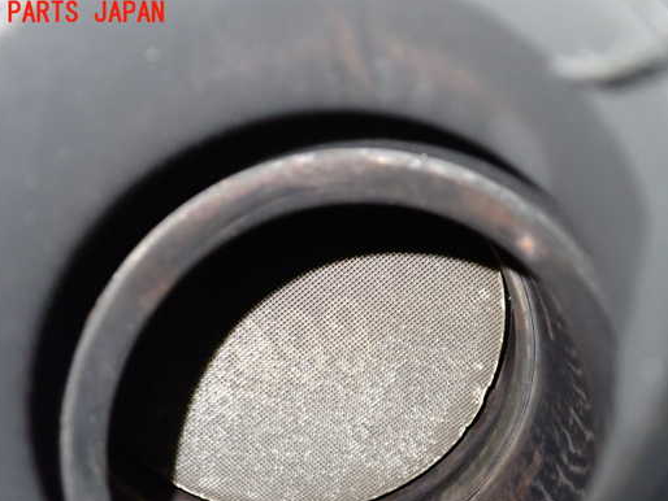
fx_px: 676
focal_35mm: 35
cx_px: 318
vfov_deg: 40.6
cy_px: 289
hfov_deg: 52.6
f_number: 2.3
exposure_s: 1/30
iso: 800
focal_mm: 5.4
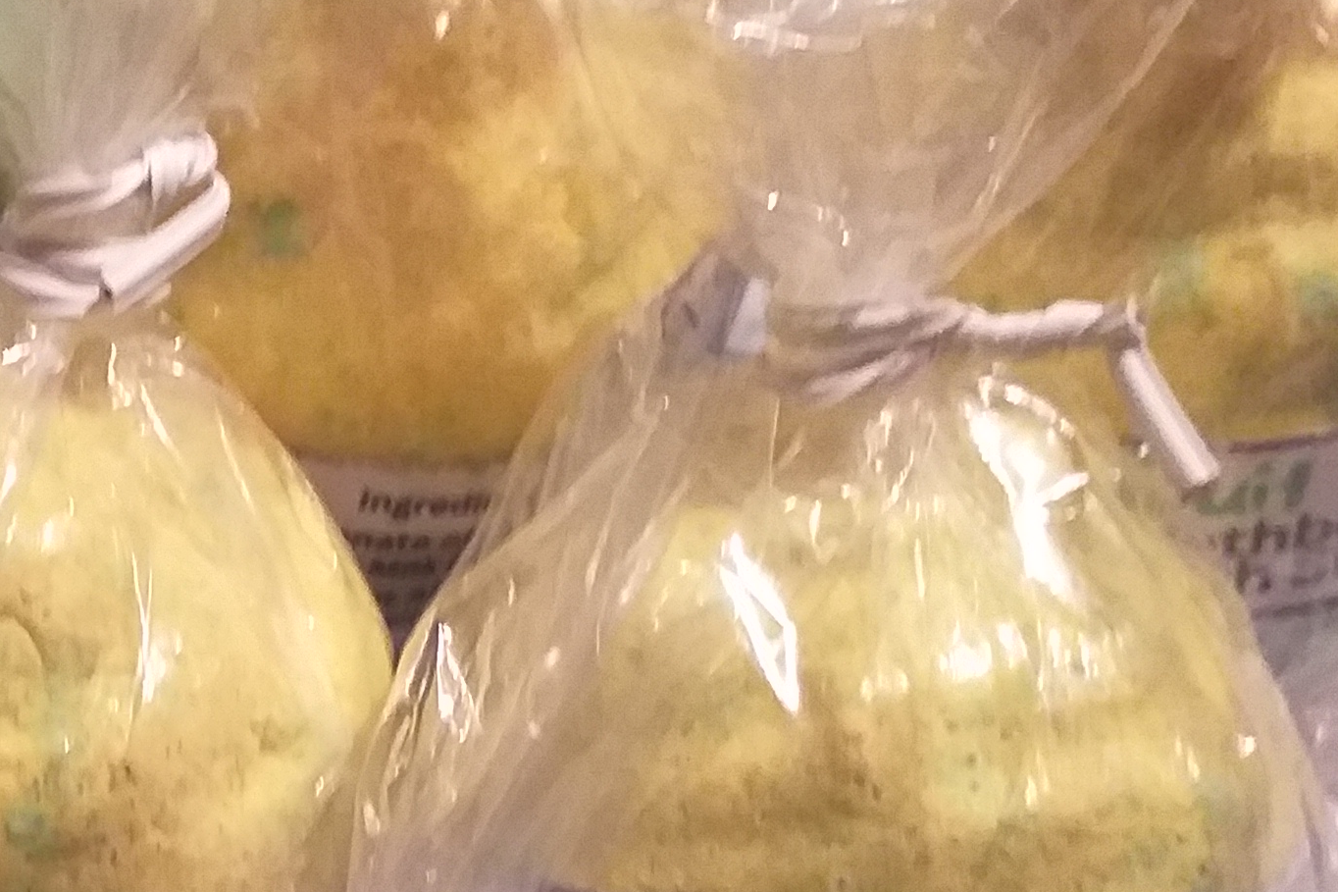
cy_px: 1019
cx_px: -159
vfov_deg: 15.6
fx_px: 3159
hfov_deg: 22.5
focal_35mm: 85
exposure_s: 1/25
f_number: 1.9
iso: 250
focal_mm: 3.6
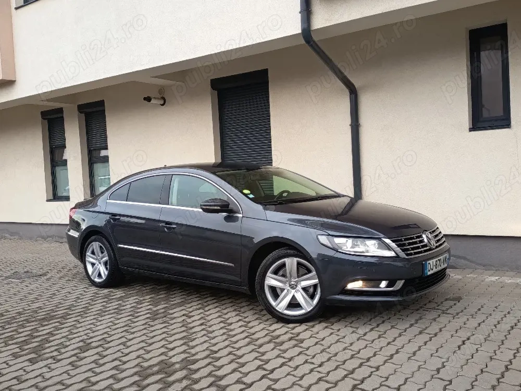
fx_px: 512
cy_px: 196
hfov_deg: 54.0
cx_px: 260
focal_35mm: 34
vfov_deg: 41.8
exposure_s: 1/101
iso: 200
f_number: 1.7
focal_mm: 5.27
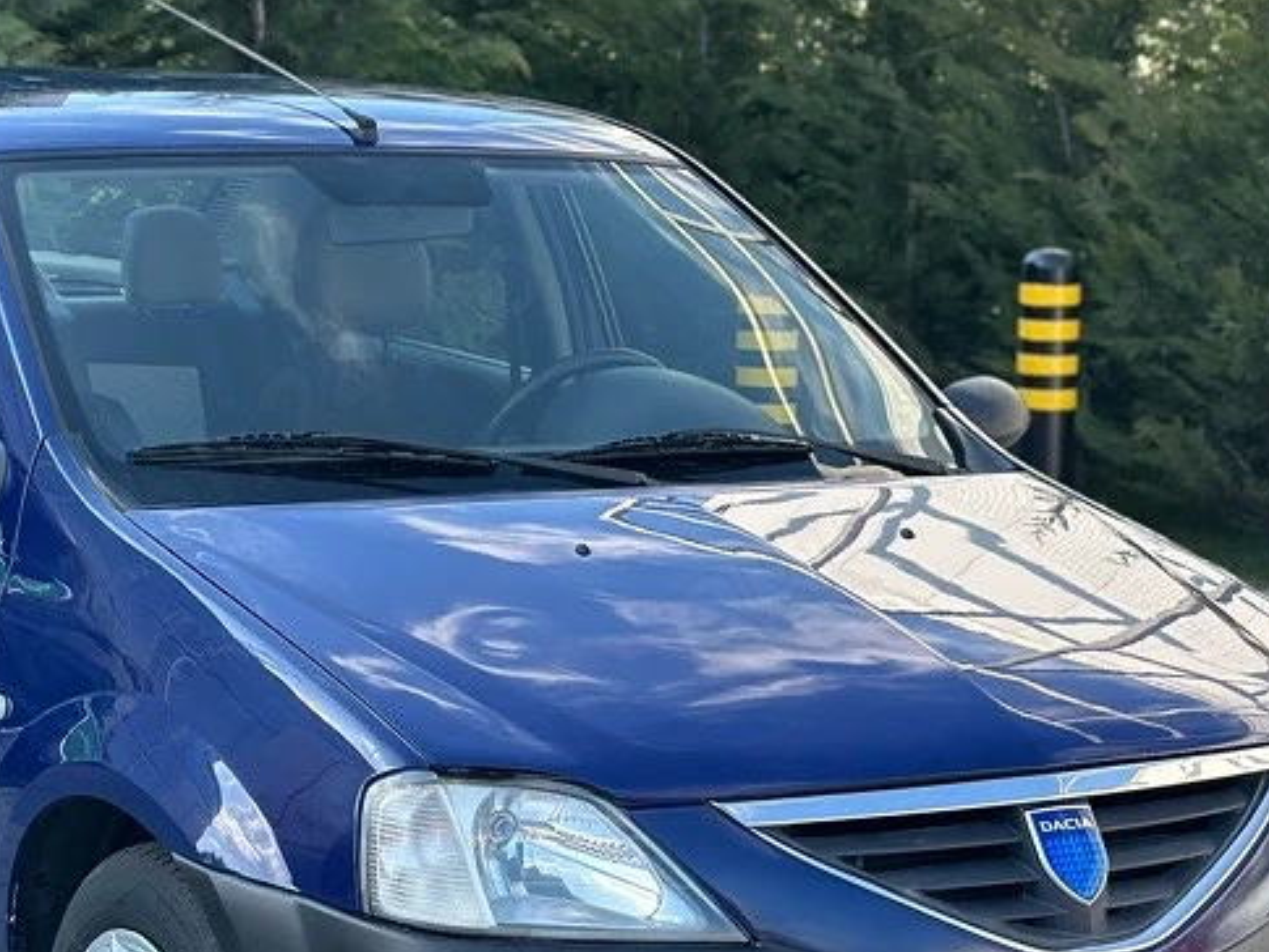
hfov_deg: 19.8
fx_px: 3630
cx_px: 437
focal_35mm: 99
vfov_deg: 14.9
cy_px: 468
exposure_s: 1/927
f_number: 1.78
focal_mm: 6.86
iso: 80
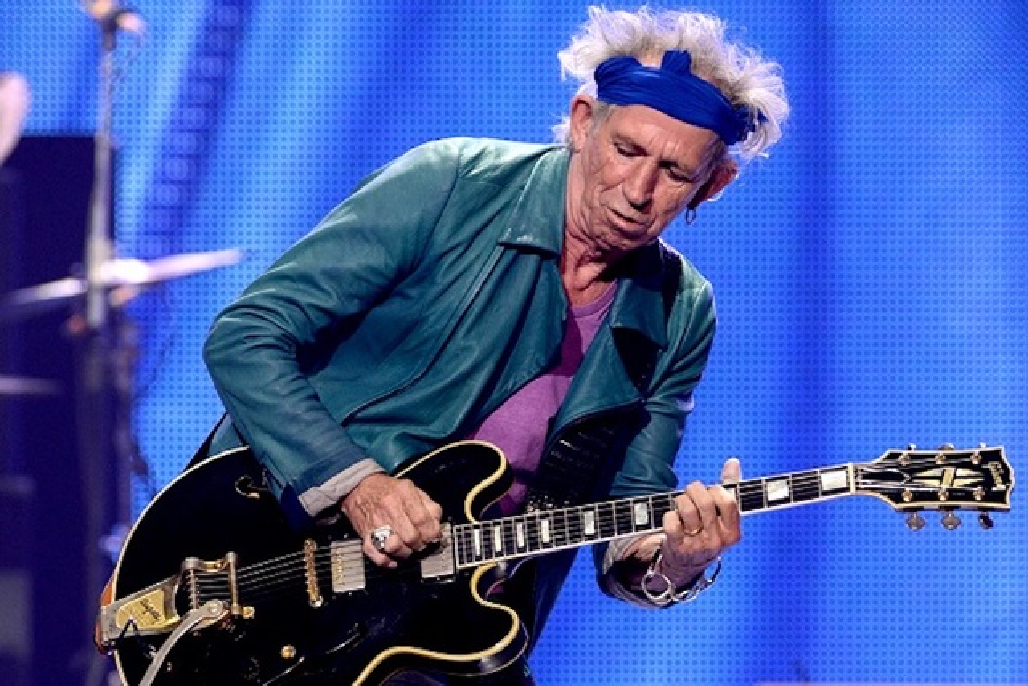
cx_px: 514
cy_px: 343
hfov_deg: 7.4
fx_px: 7997
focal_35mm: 280
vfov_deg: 4.9
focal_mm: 280
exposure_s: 1/320
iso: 2500
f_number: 5
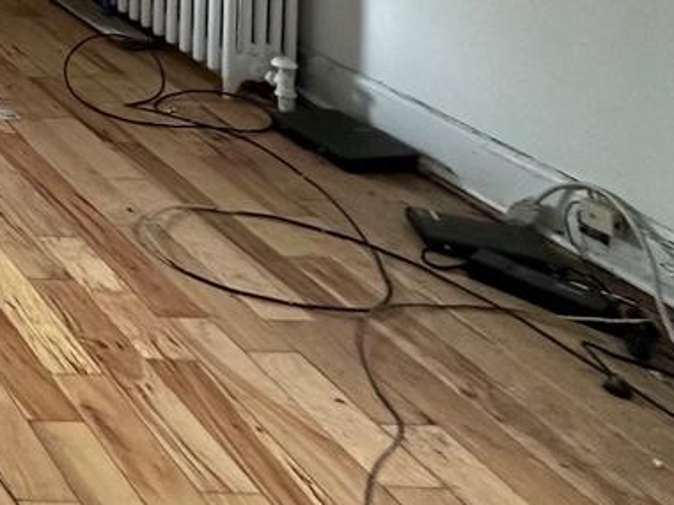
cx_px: -592
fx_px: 1032
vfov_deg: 21.2
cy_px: -333
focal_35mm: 53
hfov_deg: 21.0
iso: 160
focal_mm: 2.22
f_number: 2.2
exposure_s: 1/99
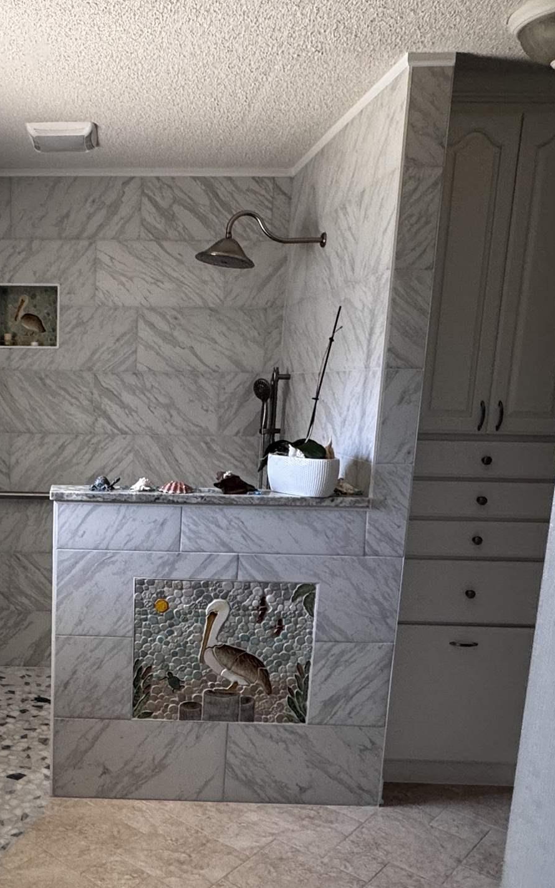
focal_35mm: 32
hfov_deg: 36.7
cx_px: 44
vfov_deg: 59.3
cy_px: 525
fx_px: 775
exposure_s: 1/60
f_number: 2.2
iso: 200
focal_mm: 2.22
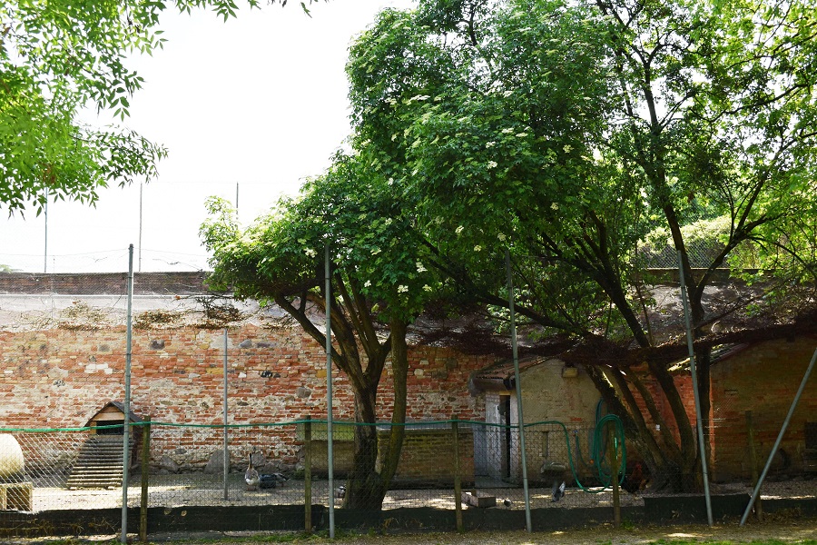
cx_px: 408
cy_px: 272
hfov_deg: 43.6
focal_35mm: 45
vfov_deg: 29.9
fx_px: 1021
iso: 100
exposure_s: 1/160
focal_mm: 30
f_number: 6.3
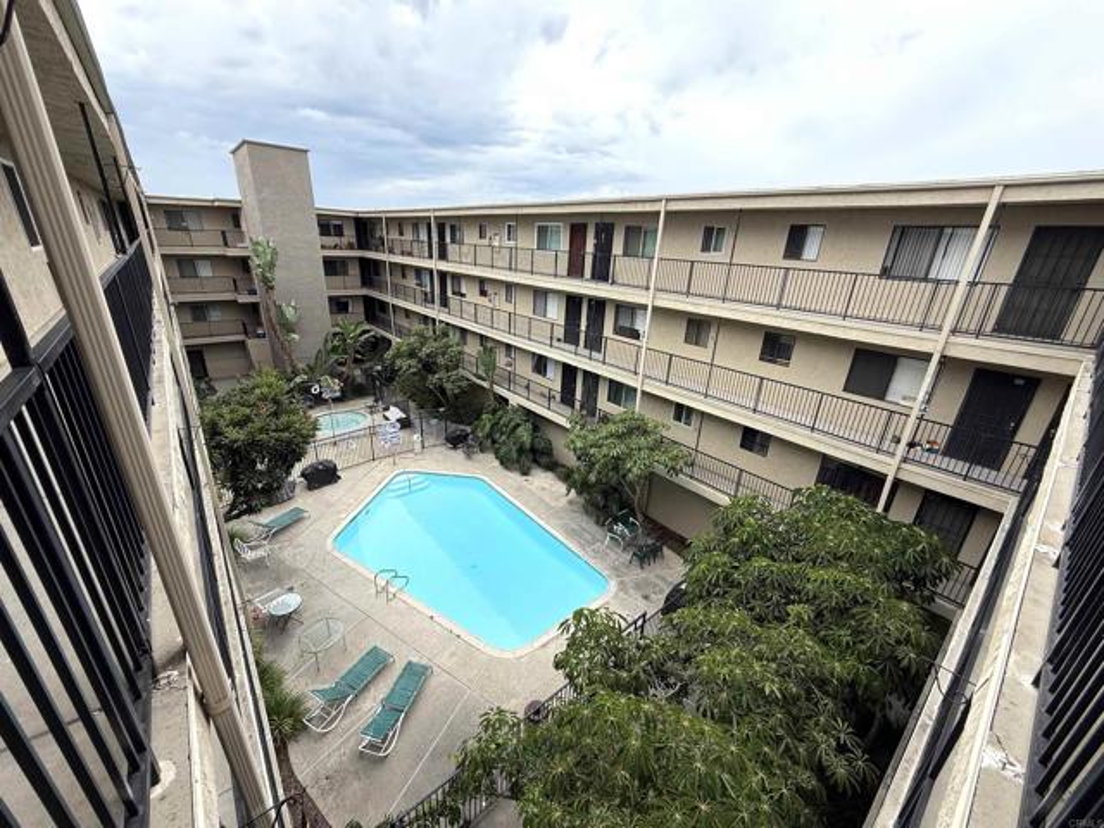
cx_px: 552
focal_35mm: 14
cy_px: 414
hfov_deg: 102.1
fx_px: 446
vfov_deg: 85.7
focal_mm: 2.22
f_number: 2.2
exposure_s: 1/638
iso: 50
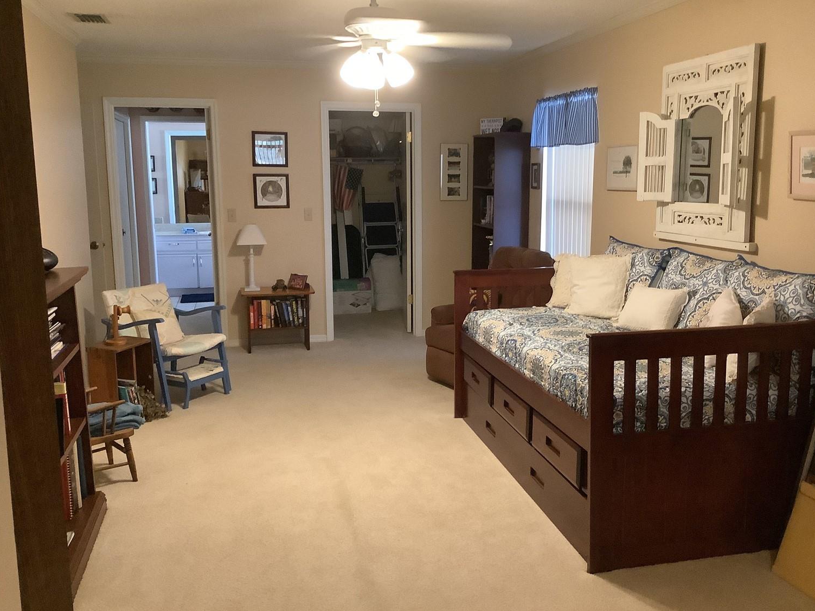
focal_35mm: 33
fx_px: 777
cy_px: 299
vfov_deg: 42.9
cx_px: 431
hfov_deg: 55.3
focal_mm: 3.3
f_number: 2.4
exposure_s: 1/40
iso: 400
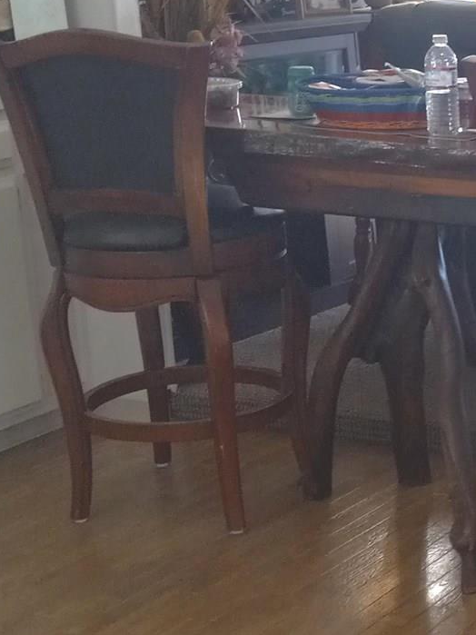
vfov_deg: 22.0
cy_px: 338
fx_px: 1632
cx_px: 702
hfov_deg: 15.4
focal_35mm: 89
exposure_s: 1/120
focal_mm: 3.94
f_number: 1.8
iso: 160
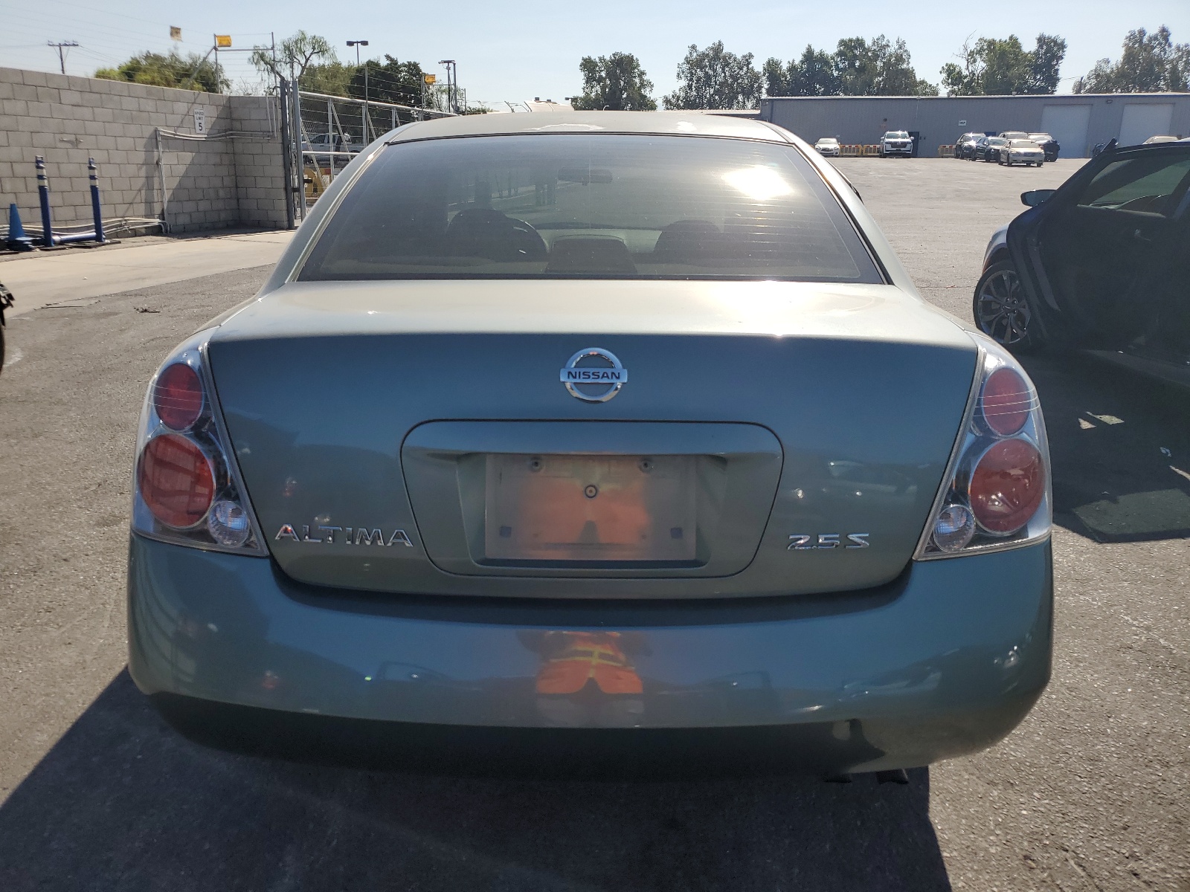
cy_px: 446
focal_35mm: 26
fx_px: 894
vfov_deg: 53.1
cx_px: 595
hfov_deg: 67.3
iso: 50
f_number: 1.5
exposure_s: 1/5000
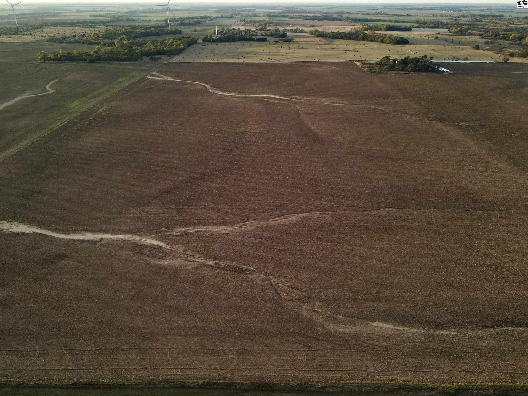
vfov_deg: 56.8
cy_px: 198
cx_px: 264
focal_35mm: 24
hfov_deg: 71.6
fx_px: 366
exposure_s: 1/100
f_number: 2.8
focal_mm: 4.5
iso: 100
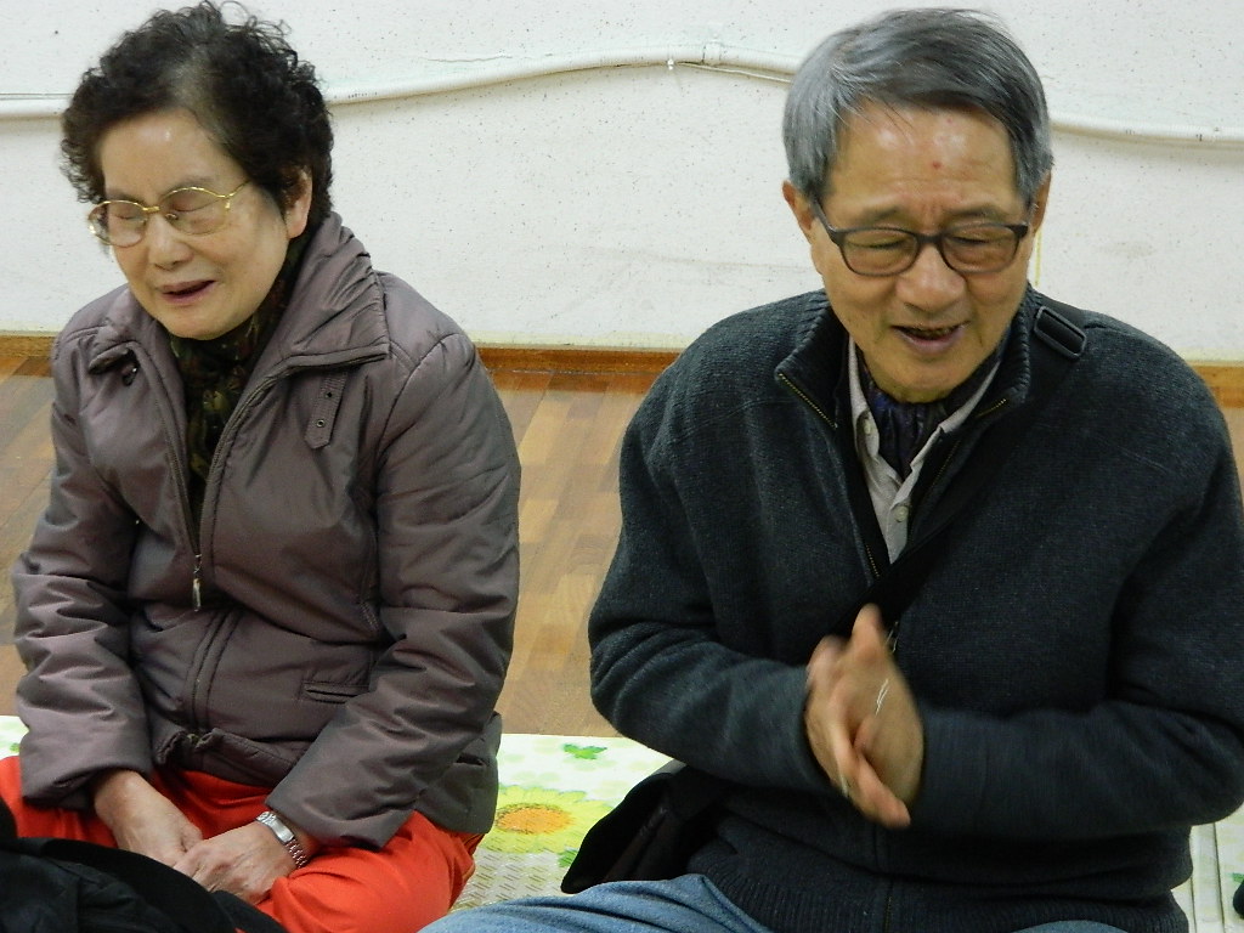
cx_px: 622
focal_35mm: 129
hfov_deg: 15.3
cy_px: 466
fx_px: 4636
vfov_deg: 11.5
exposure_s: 1/20
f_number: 4.7
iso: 400
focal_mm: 23.2
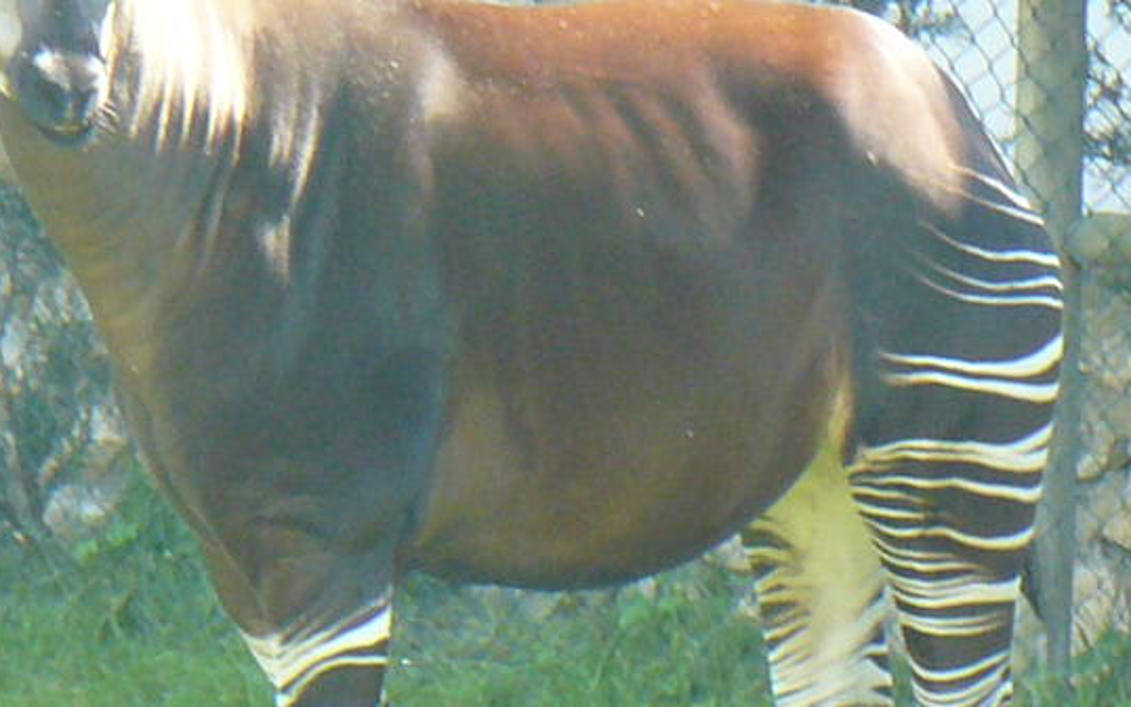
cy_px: 286
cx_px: 475
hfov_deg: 3.2
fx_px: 19969
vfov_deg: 2.0
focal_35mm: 648
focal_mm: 28.6
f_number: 3.3
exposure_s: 1/125
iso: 200
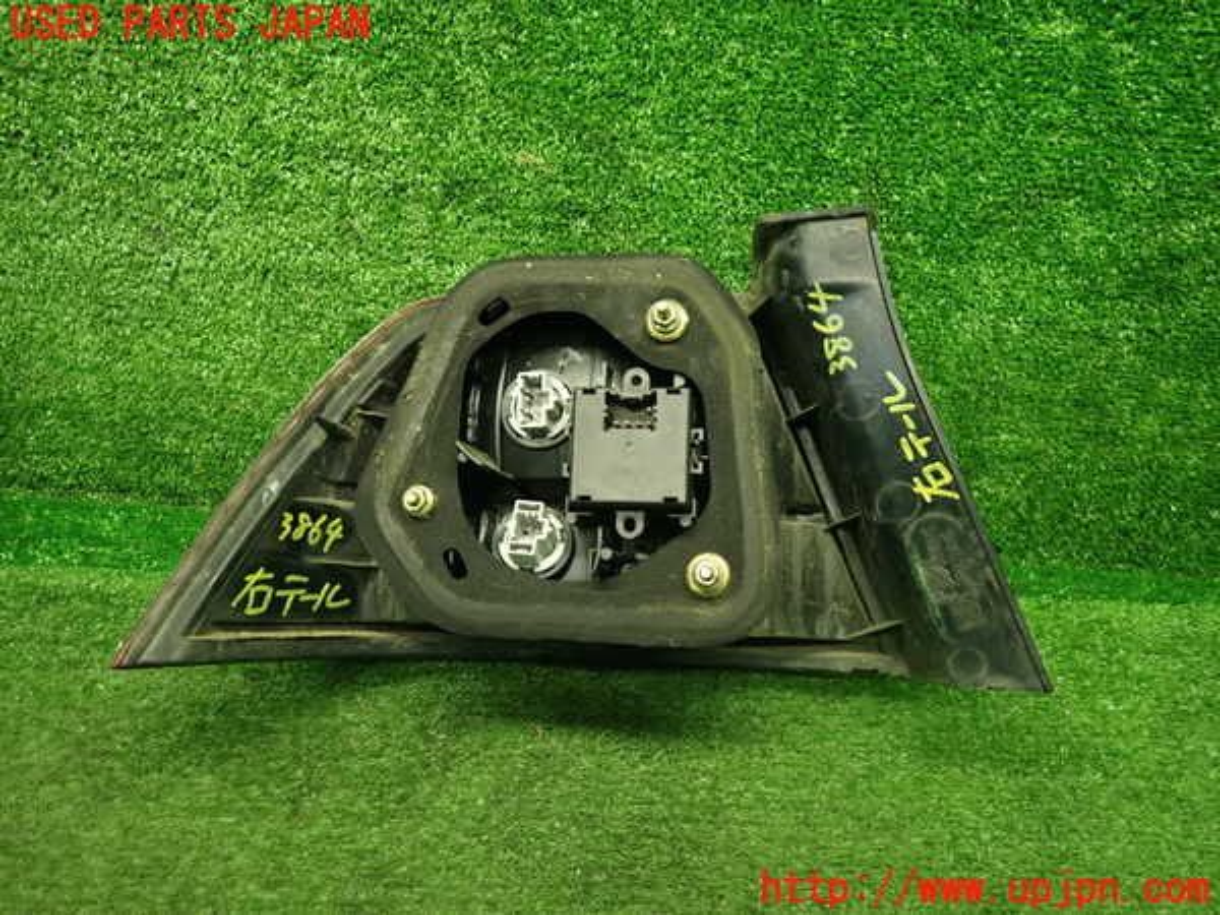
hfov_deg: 69.4
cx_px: 610
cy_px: 458
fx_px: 881
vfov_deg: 54.9
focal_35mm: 25
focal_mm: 4.5
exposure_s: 1/30
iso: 200
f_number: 2
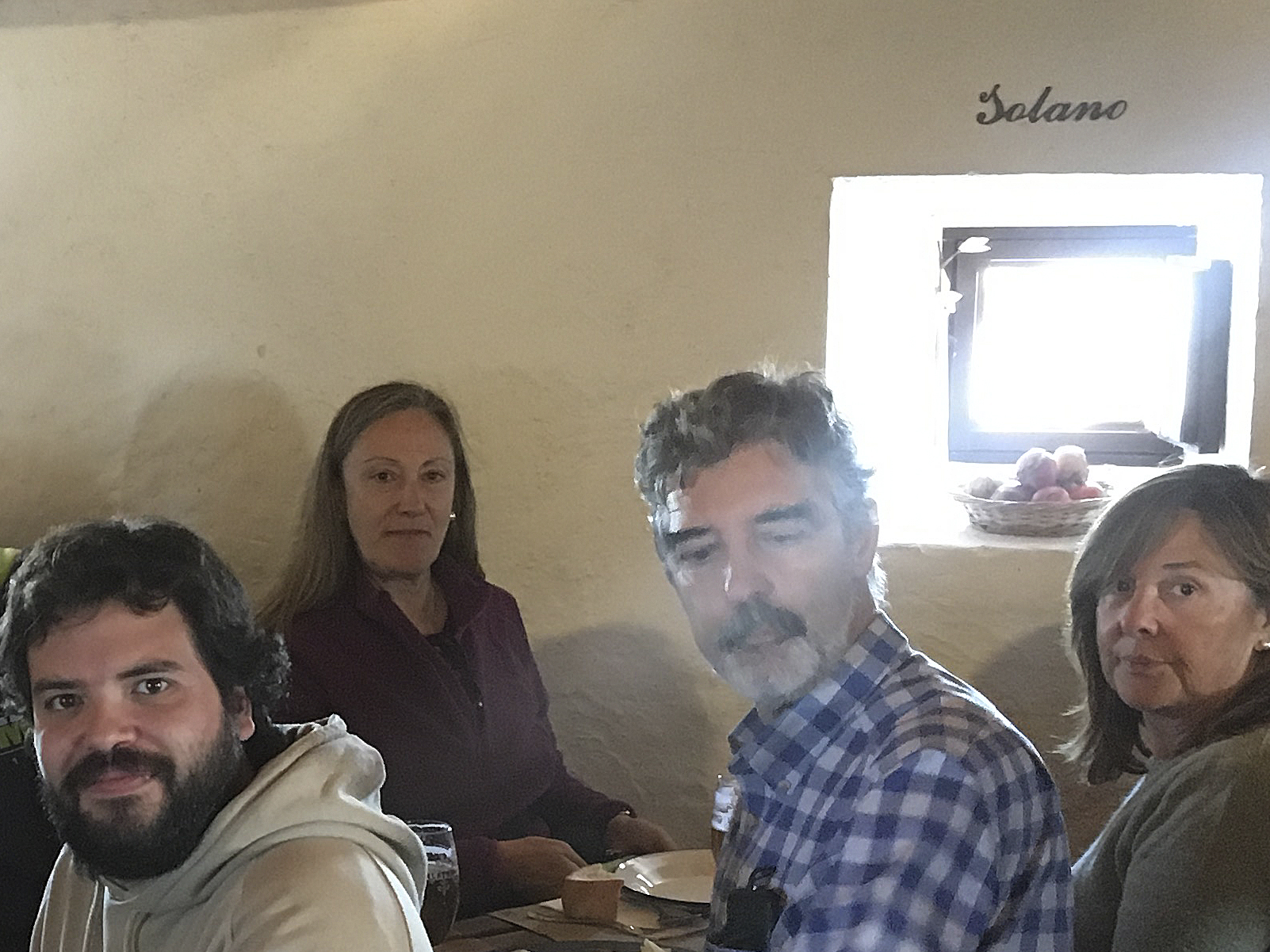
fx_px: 2678
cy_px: 703
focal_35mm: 73
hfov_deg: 25.8
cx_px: 104
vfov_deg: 20.0
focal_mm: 4.15
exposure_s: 1/17
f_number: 2.2
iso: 250
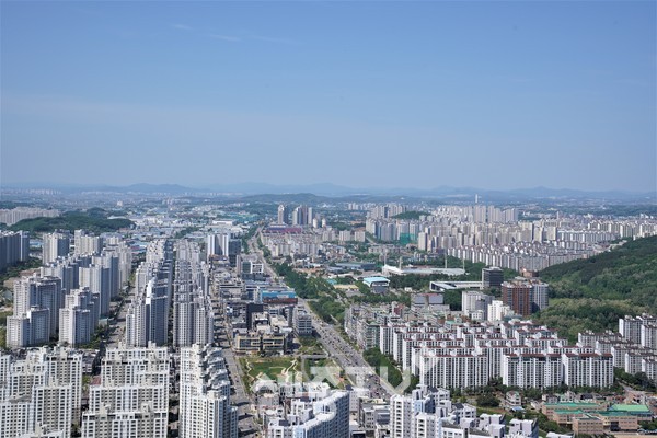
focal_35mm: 54
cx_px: 328
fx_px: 985
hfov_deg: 36.9
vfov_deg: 25.1
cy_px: 219
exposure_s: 1/400
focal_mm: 54
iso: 200
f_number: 11
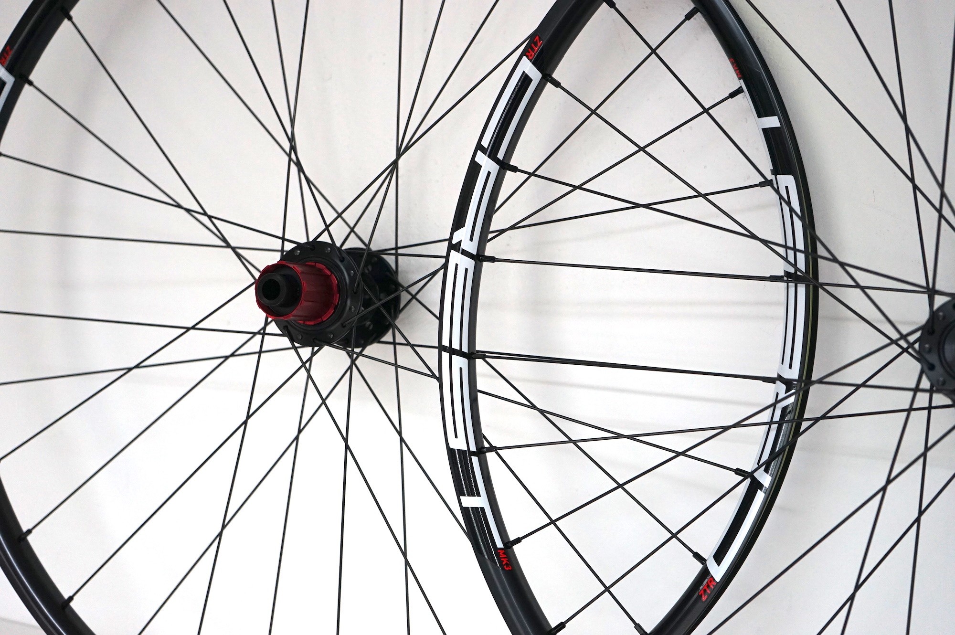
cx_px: 478
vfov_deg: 24.2
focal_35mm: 56
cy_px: 318
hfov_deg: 35.7
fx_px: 1484
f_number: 5
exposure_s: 1/160
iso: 2000
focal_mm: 56
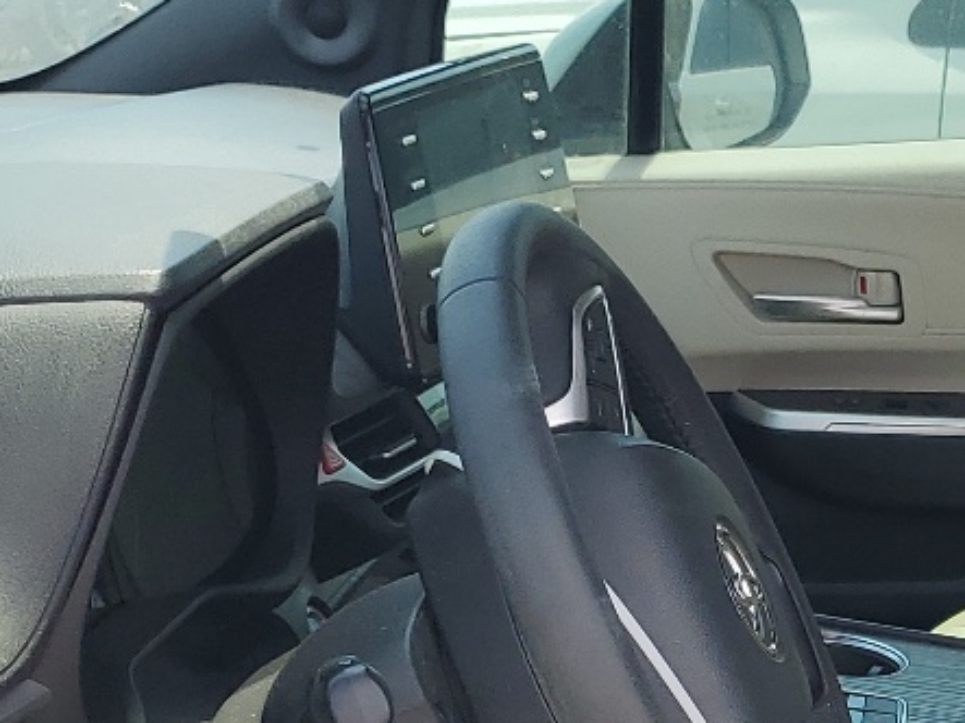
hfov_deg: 19.7
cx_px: 1139
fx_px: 2620
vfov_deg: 15.3
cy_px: 806
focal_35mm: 94
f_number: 1.5
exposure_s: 1/1111
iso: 50
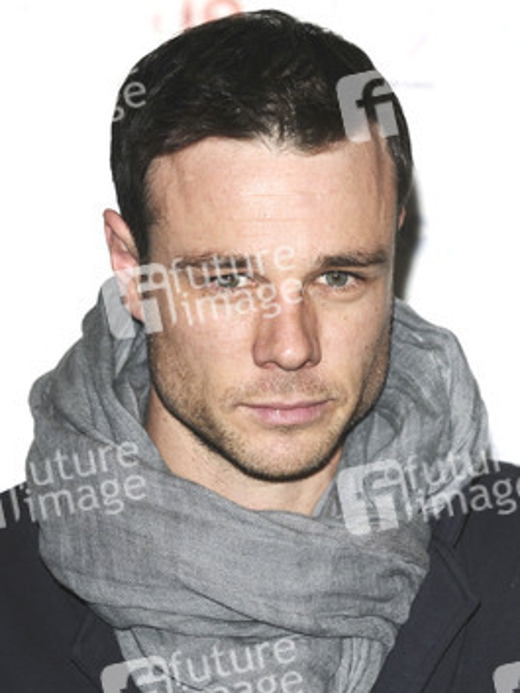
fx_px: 3923
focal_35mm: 196
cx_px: 260
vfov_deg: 10.1
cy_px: 391
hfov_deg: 7.6
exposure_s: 1/160
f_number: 4.5
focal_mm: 120
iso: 320
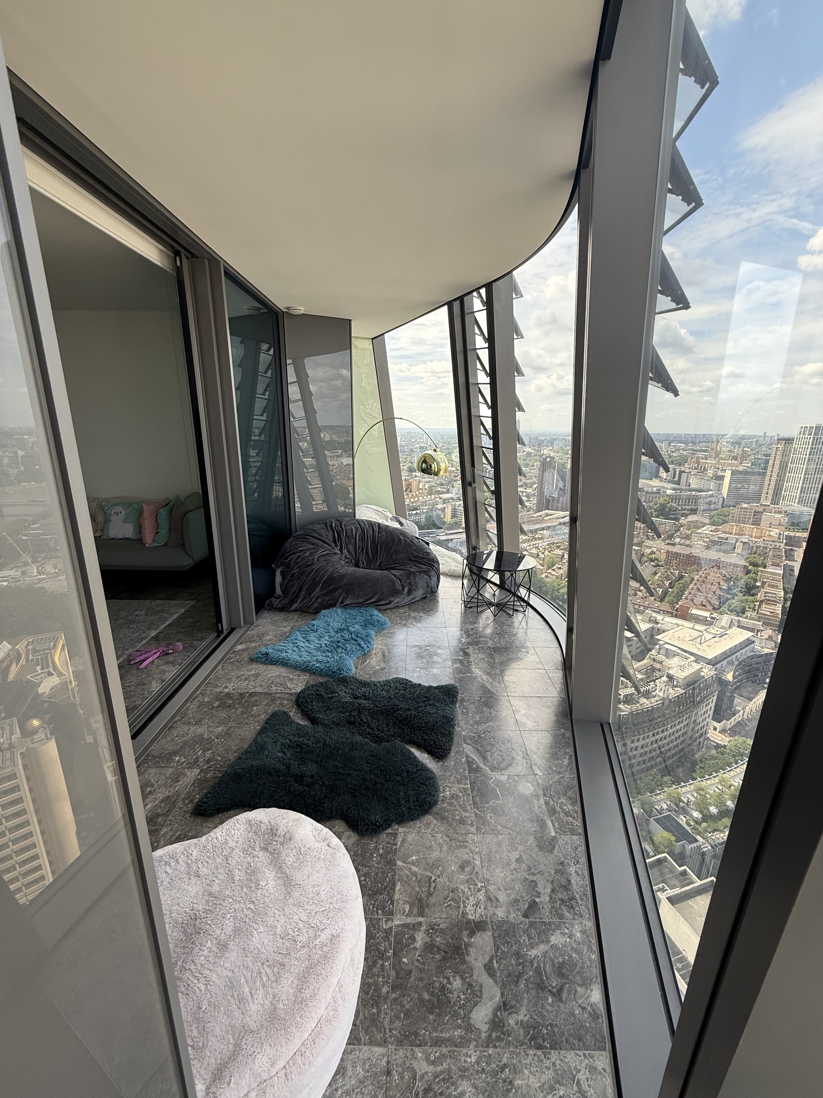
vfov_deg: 102.1
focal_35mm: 14
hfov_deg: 85.7
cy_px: 549
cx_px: 412
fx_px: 444
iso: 64
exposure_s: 1/531
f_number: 2.2
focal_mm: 2.22
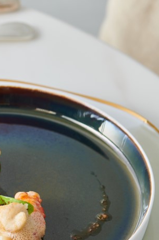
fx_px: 1458
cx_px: 2
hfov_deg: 6.2
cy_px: 157
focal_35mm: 220
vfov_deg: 9.4
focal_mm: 105
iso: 250
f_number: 7.1
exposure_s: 1/100
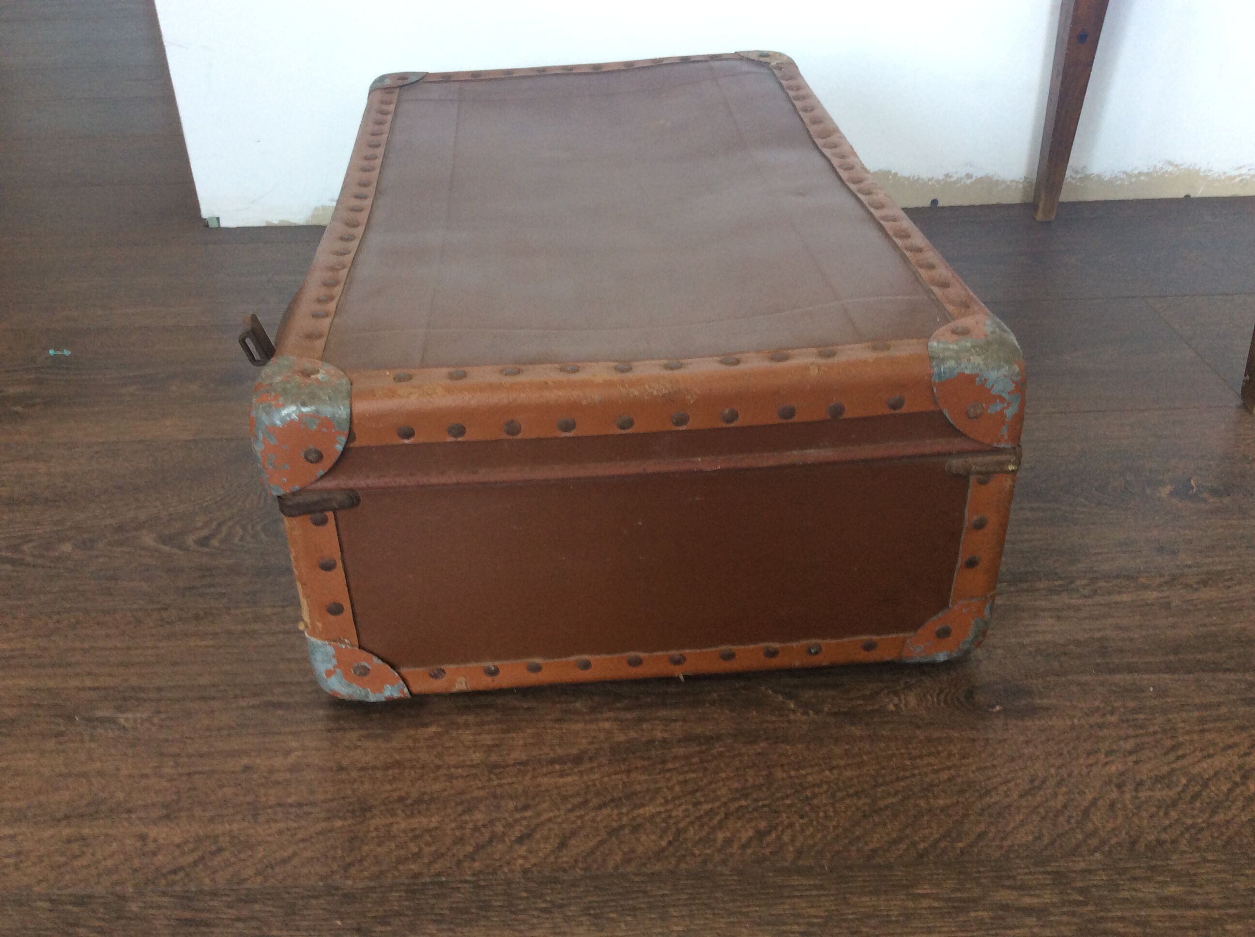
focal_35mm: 32
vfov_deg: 44.1
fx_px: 1158
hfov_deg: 56.9
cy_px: 468
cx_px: 628
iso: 50
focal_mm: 3.3
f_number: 2.4
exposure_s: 1/25
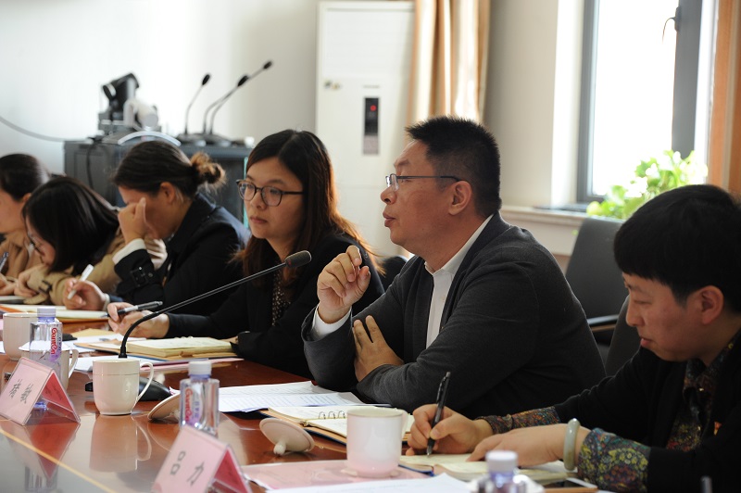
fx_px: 2159
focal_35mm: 105
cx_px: 370
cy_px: 246
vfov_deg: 13.0
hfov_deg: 19.5
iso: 1600
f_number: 5.3
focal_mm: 105
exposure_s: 1/50
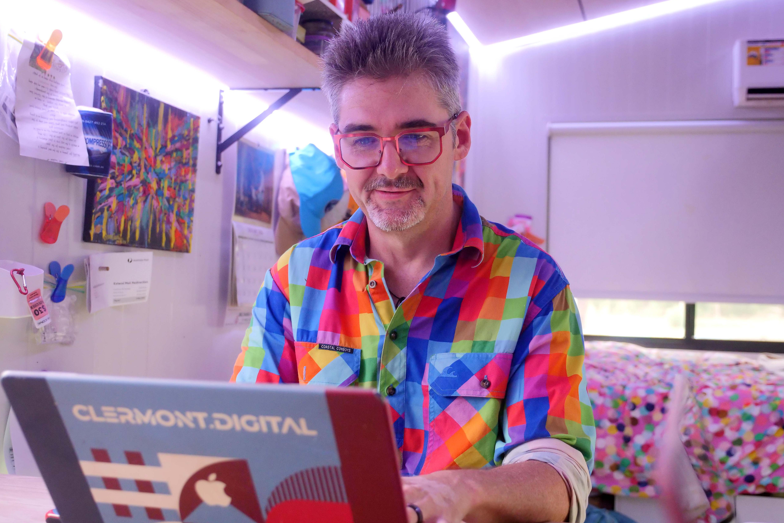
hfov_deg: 42.7
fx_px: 1002
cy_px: 259
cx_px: 392
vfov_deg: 29.2
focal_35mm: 46
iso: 2500
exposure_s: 1/60
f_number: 2.8
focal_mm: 22
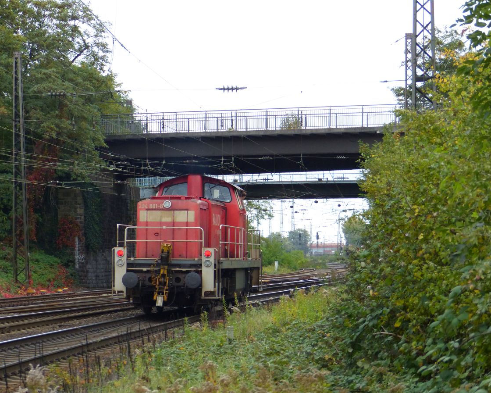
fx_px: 1991
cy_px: 197
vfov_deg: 11.3
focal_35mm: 137
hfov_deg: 14.1
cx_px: 242
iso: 320
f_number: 2.8
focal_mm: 23.5
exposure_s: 1/500
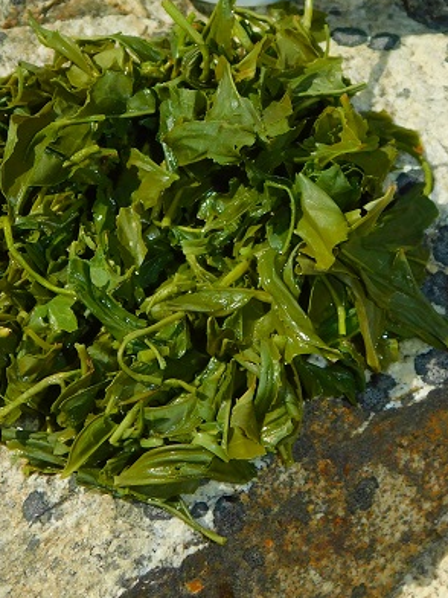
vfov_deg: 18.7
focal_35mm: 104
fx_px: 1795
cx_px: 224
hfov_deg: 14.2
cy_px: 88
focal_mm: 9
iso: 125
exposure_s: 1/400
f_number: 7.6
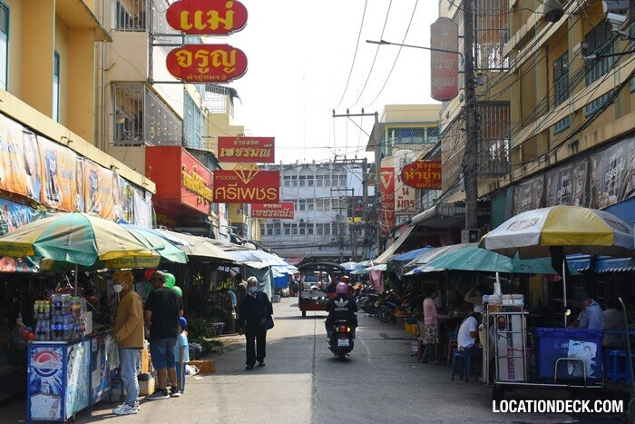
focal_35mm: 52
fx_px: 926
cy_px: 212
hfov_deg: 37.8
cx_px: 318
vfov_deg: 25.8
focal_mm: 35
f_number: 8
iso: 250
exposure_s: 1/320
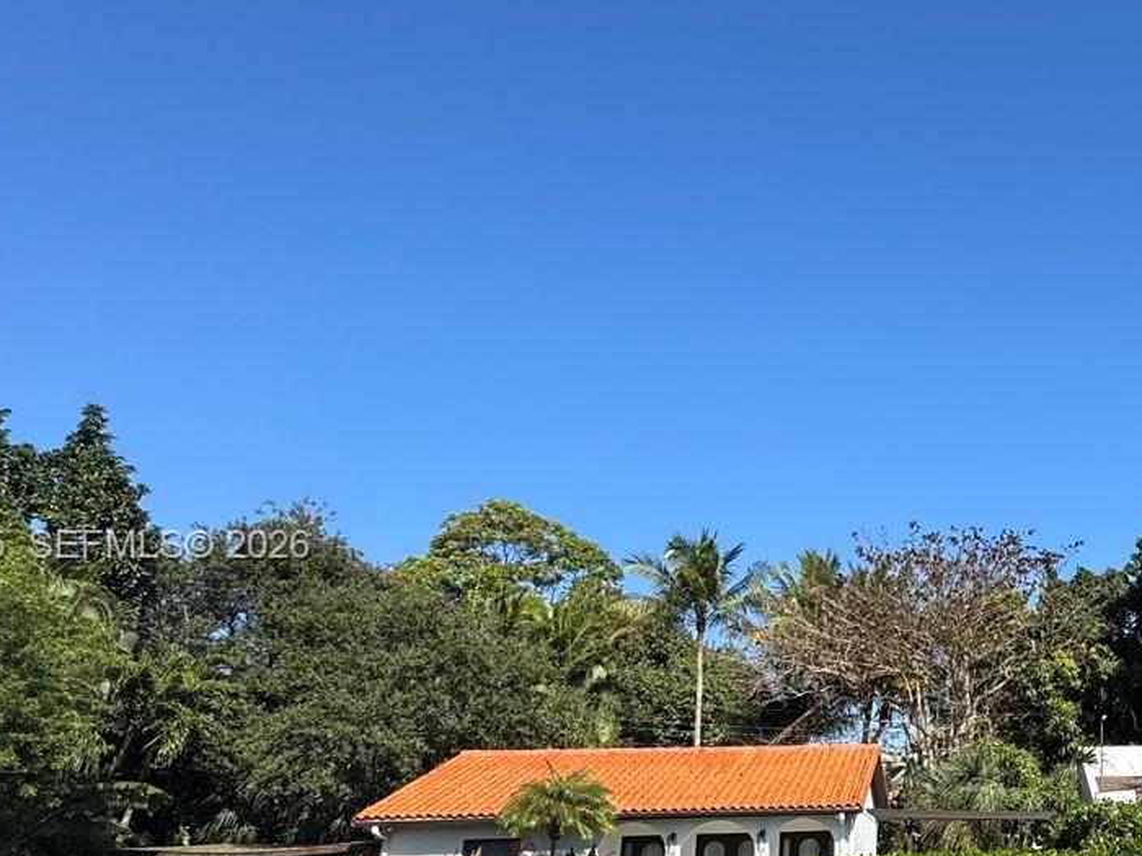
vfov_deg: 43.7
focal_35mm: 32
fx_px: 1056
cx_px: 1108
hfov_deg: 48.2
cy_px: 548
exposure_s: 1/1323
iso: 40
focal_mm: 2.22
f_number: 2.2
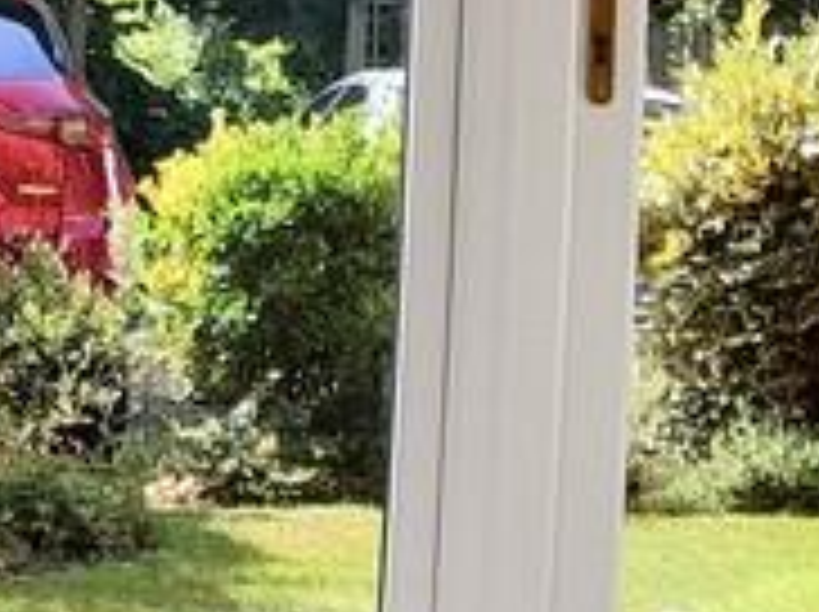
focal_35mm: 152
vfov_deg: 9.7
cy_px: 387
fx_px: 3592
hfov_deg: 12.5
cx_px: 1166
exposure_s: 1/114
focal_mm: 4
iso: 40
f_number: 1.8
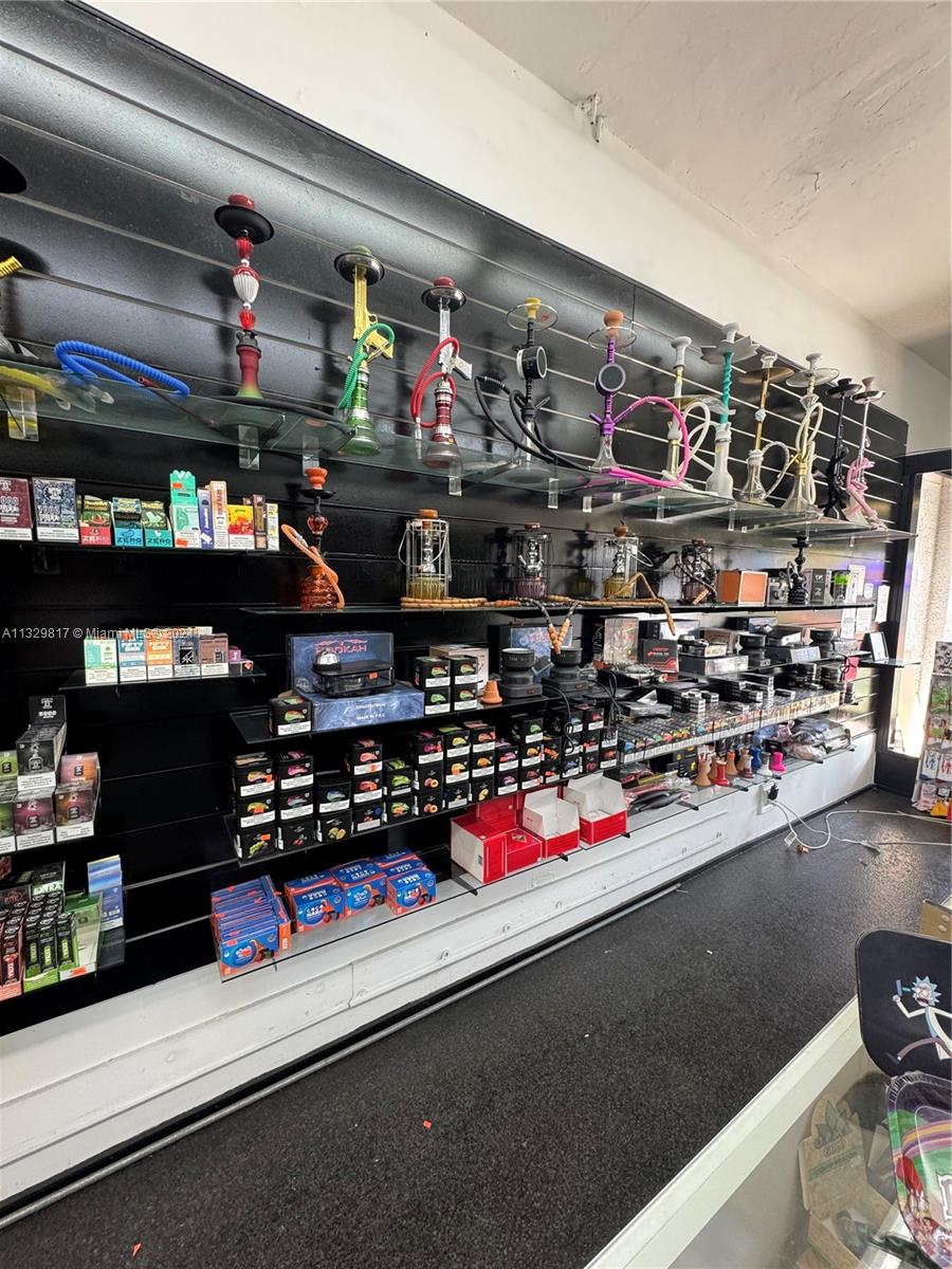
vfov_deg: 102.1
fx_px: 513
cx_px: 476
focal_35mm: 14
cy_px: 634
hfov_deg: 85.7
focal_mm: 2.22
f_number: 2.2
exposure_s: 1/60
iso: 160
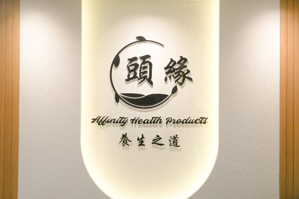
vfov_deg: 40.0
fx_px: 274
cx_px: 150
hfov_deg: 57.2
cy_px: 100
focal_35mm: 33
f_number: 4
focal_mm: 33
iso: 160
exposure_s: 1/160
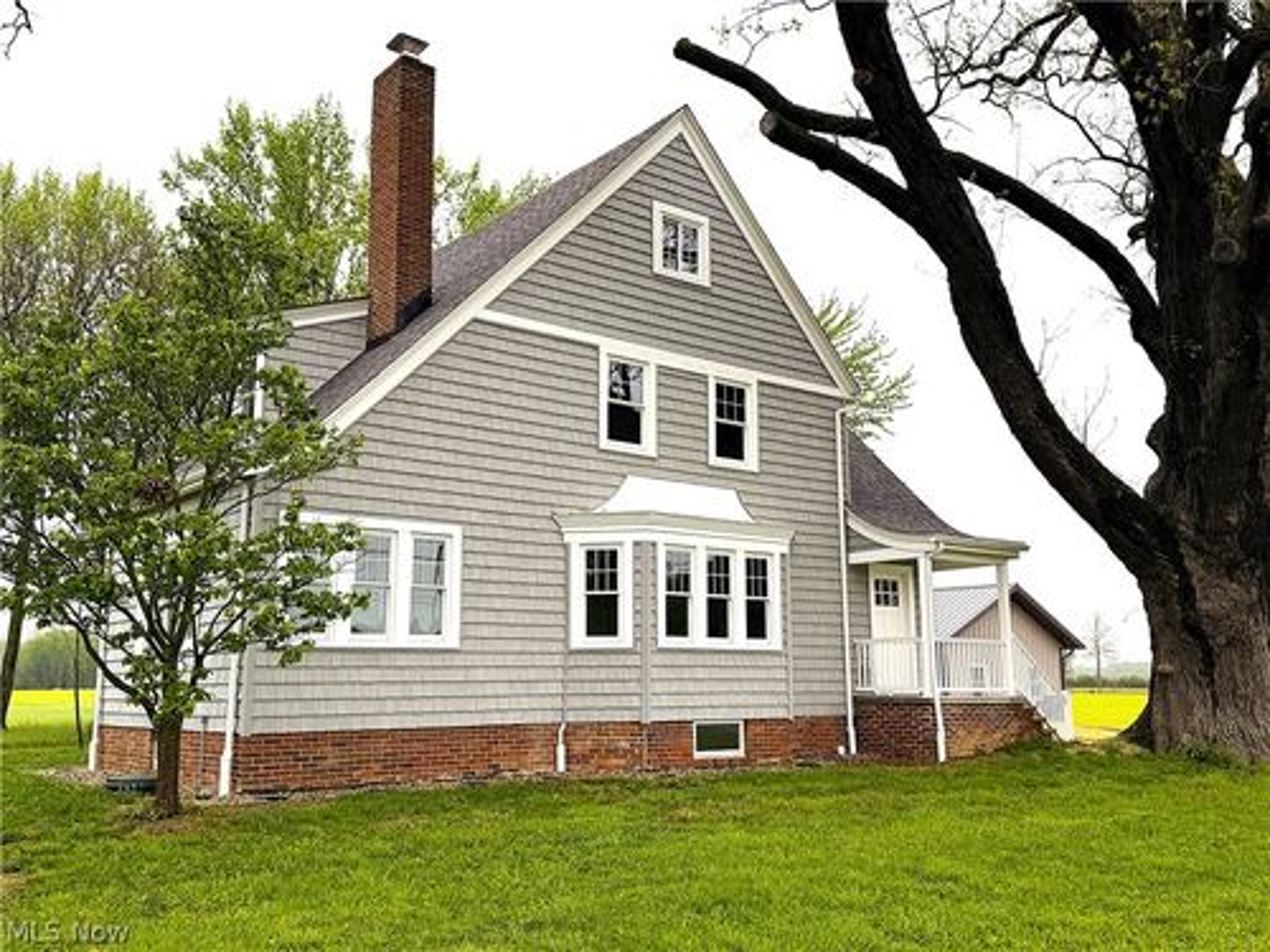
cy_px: 476
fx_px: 1211
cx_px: 635
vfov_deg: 42.9
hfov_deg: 55.4
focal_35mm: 33
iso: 80
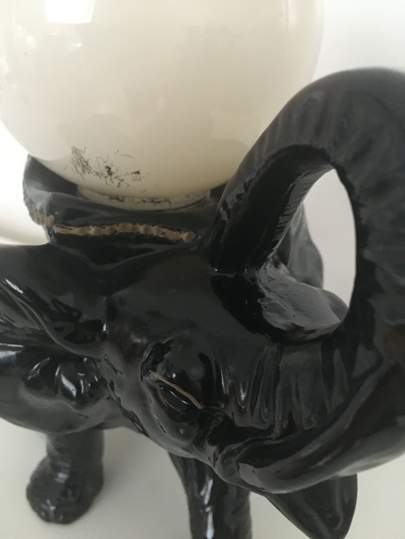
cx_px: 202
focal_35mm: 29
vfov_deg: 61.7
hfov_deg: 48.2
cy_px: 270
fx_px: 452
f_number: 2.2
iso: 320
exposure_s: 1/17
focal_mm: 4.15
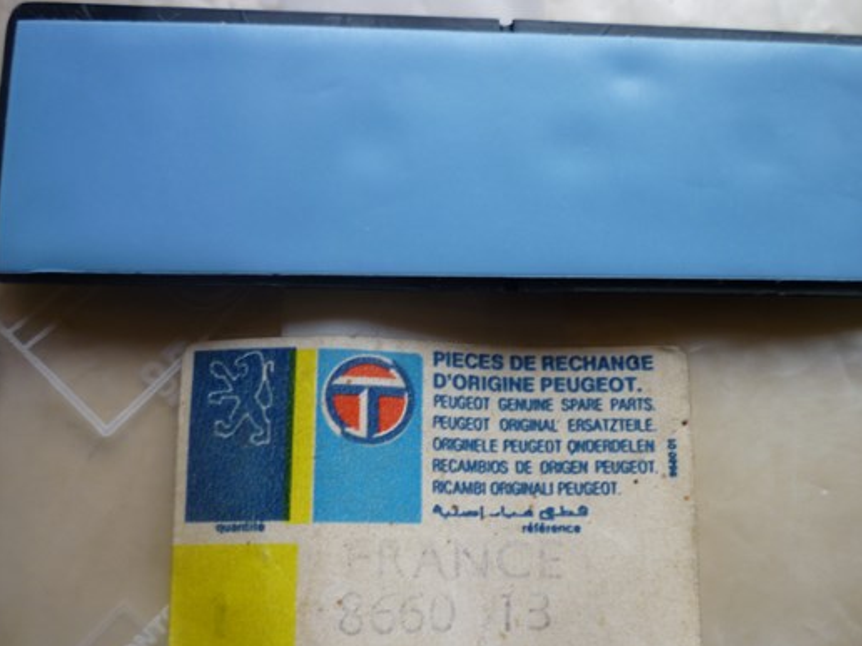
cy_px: 367
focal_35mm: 36
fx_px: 896
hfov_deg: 51.3
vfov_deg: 39.6
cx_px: 476
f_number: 3.3
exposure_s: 1/30
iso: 80
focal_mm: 5.2
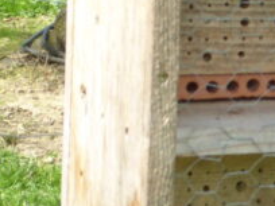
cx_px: 507
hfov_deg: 6.3
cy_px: 82
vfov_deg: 4.9
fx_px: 2431
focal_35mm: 306
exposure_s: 1/200
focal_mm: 10.9
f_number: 4.3
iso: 100
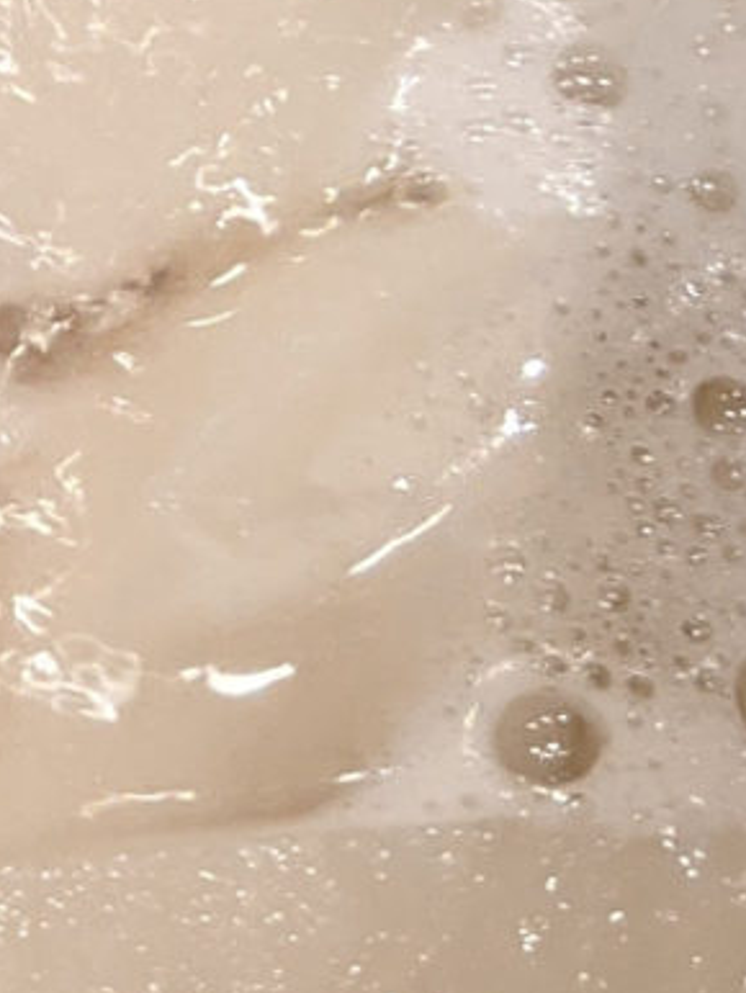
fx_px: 5138
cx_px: -1307
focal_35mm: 179
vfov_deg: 10.9
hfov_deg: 7.5
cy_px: -80
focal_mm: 4.44
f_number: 1.8
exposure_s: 1/59.9
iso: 439
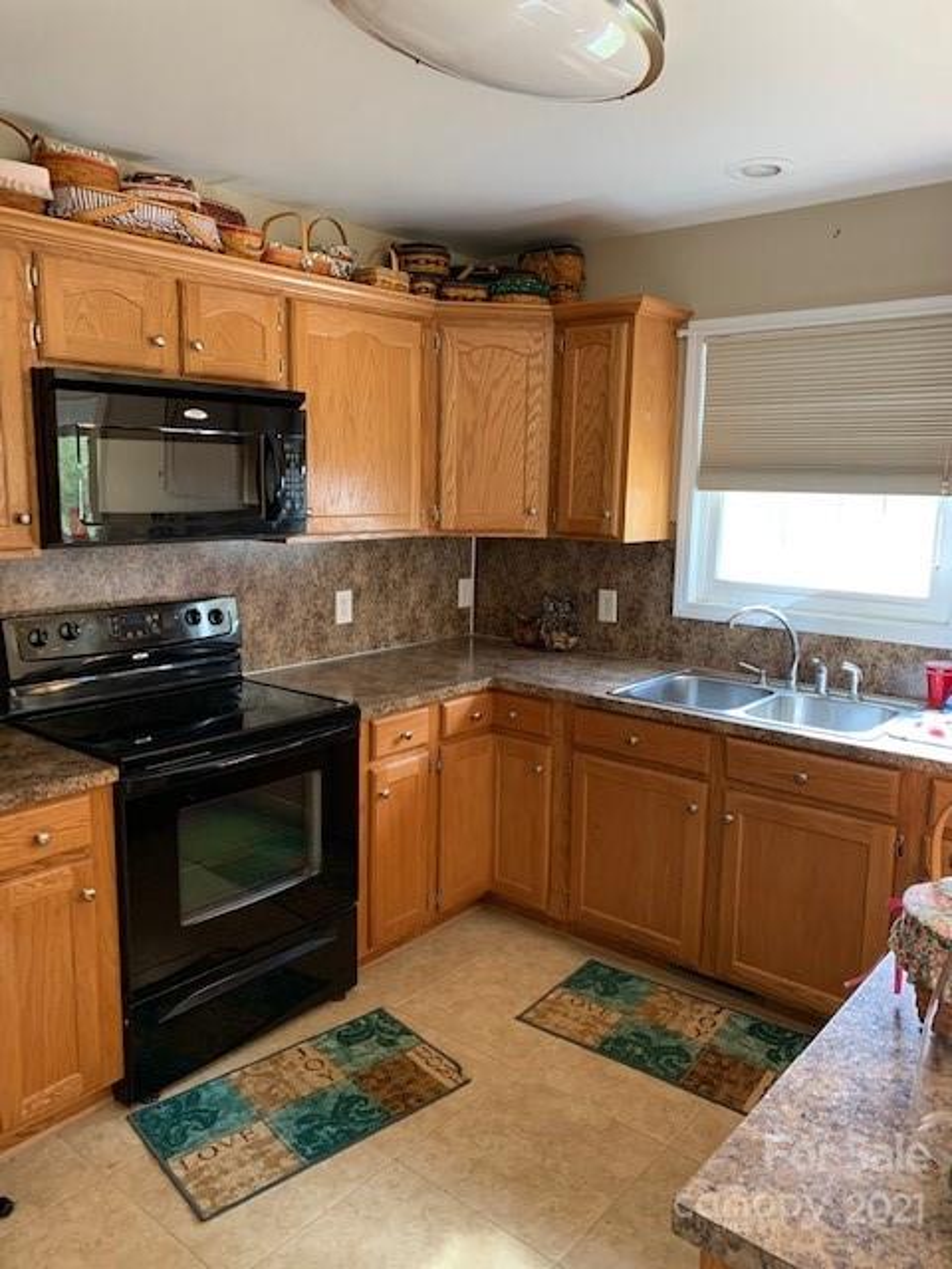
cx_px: 476
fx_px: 953
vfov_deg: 67.3
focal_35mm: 26
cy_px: 634
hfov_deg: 53.1
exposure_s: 1/60
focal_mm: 4.25
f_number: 1.8
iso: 200
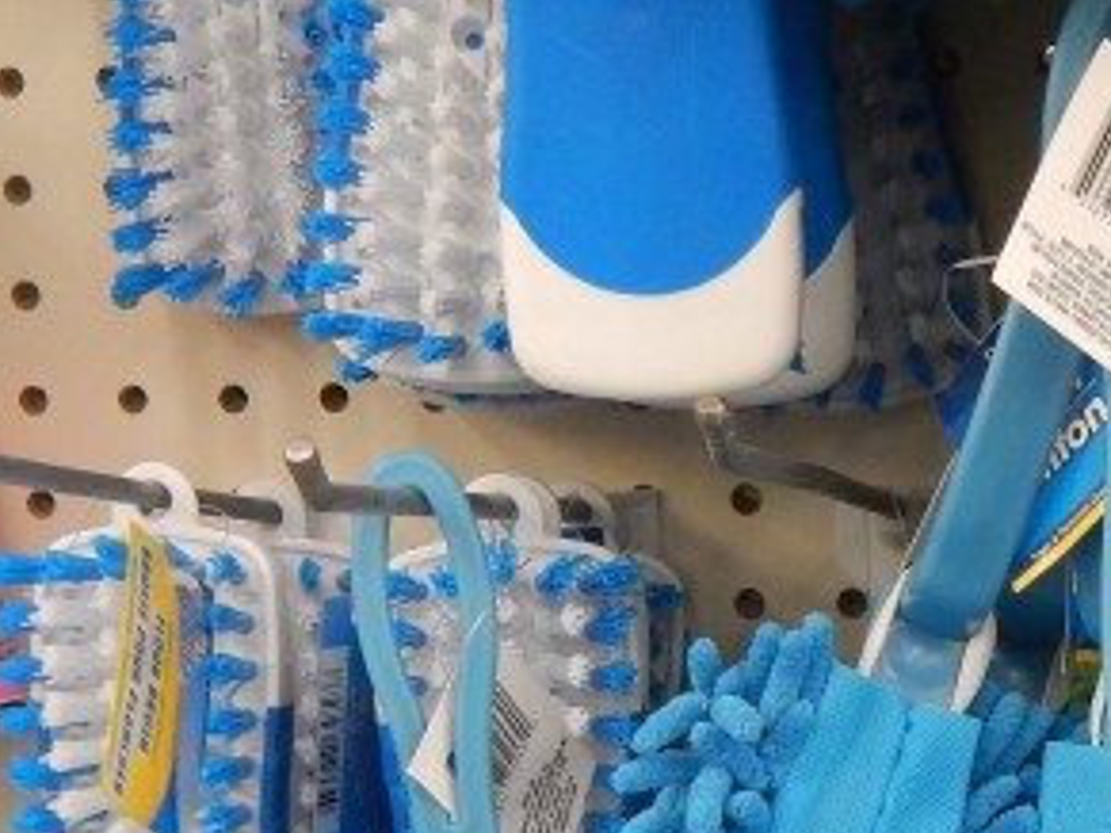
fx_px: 3721
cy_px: 1036
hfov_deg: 16.7
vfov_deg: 12.4
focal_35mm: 116
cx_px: 1004
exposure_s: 1/30
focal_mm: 5.9
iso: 400
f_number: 3.9
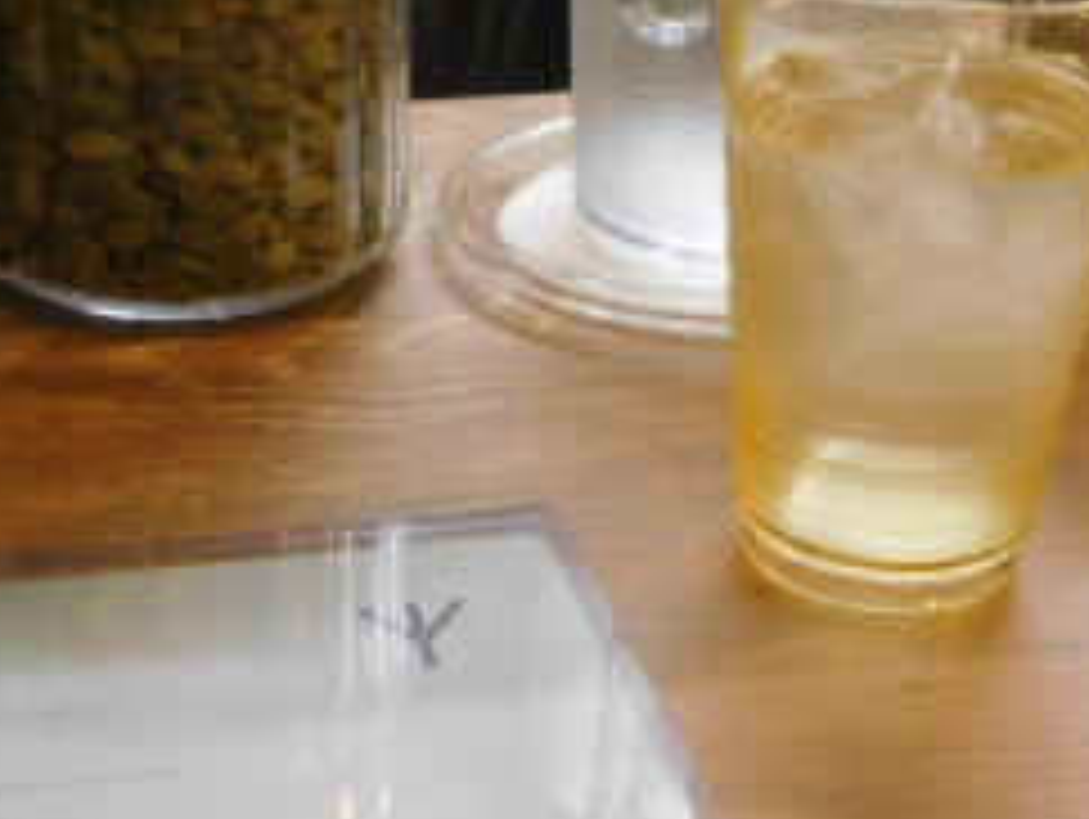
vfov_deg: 22.3
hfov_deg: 29.0
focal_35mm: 66
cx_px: 288
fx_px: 2078
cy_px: 423
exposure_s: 1/25
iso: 400
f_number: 3.4
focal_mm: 4.5
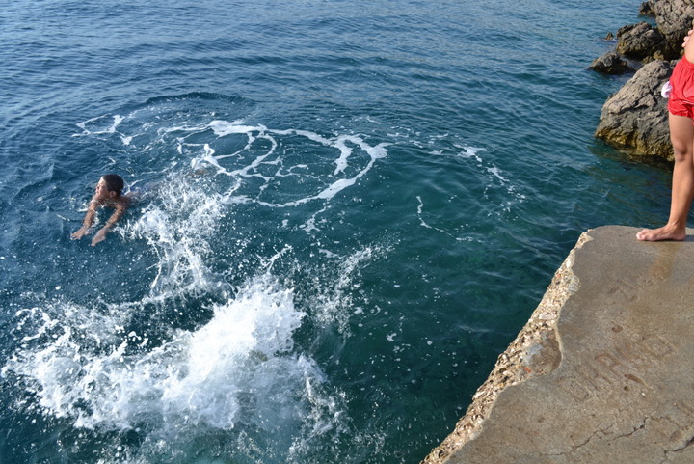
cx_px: 354
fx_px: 579
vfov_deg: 43.7
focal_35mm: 30
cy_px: 229
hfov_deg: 61.9
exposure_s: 1/160
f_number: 6.3
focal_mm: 18
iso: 100
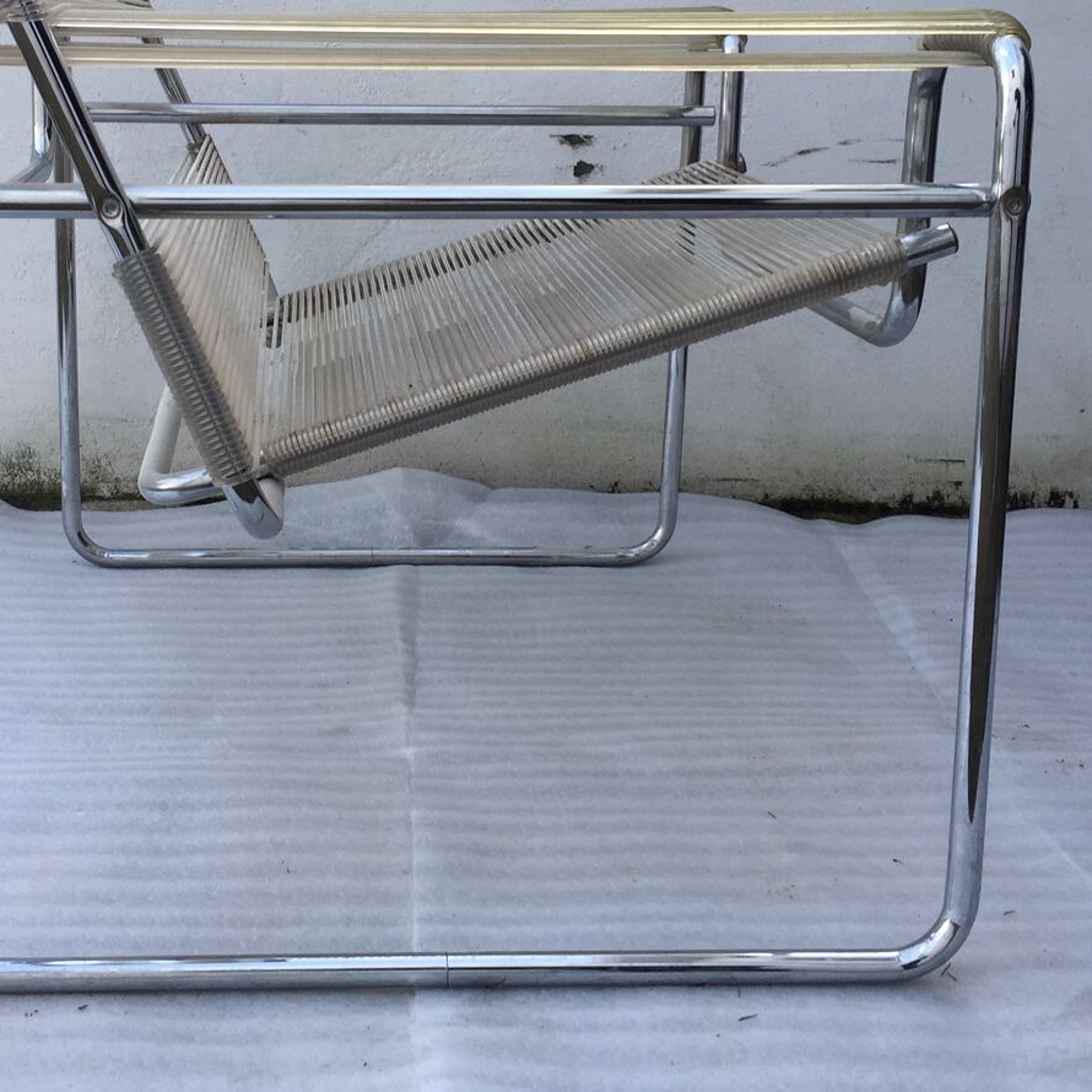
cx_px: 366
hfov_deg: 35.7
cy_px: 389
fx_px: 1677
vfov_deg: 35.8
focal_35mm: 47
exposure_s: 1/103
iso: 32
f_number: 2.2
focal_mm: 4.15
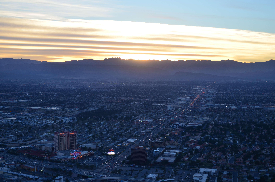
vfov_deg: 18.8
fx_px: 549
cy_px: 91
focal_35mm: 72
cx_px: 138
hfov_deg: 28.1
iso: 200
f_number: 6.3
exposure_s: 1/160
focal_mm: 48
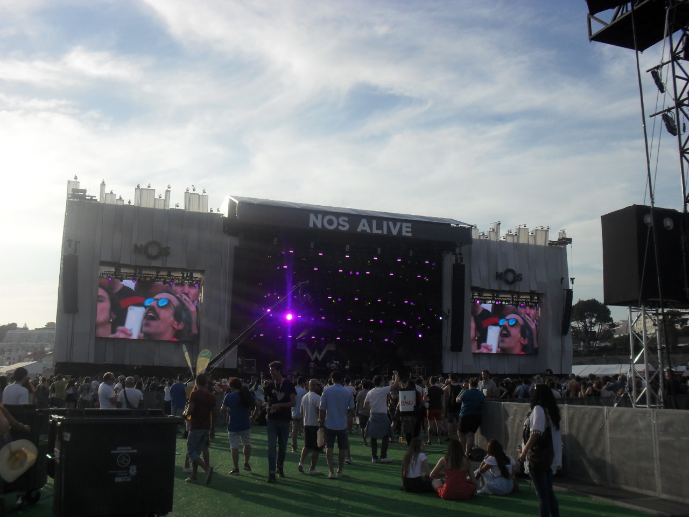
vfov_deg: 40.7
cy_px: 258
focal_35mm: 35
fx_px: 697
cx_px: 344
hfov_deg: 52.6
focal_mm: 6.3
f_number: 8.4
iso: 100
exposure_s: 1/250
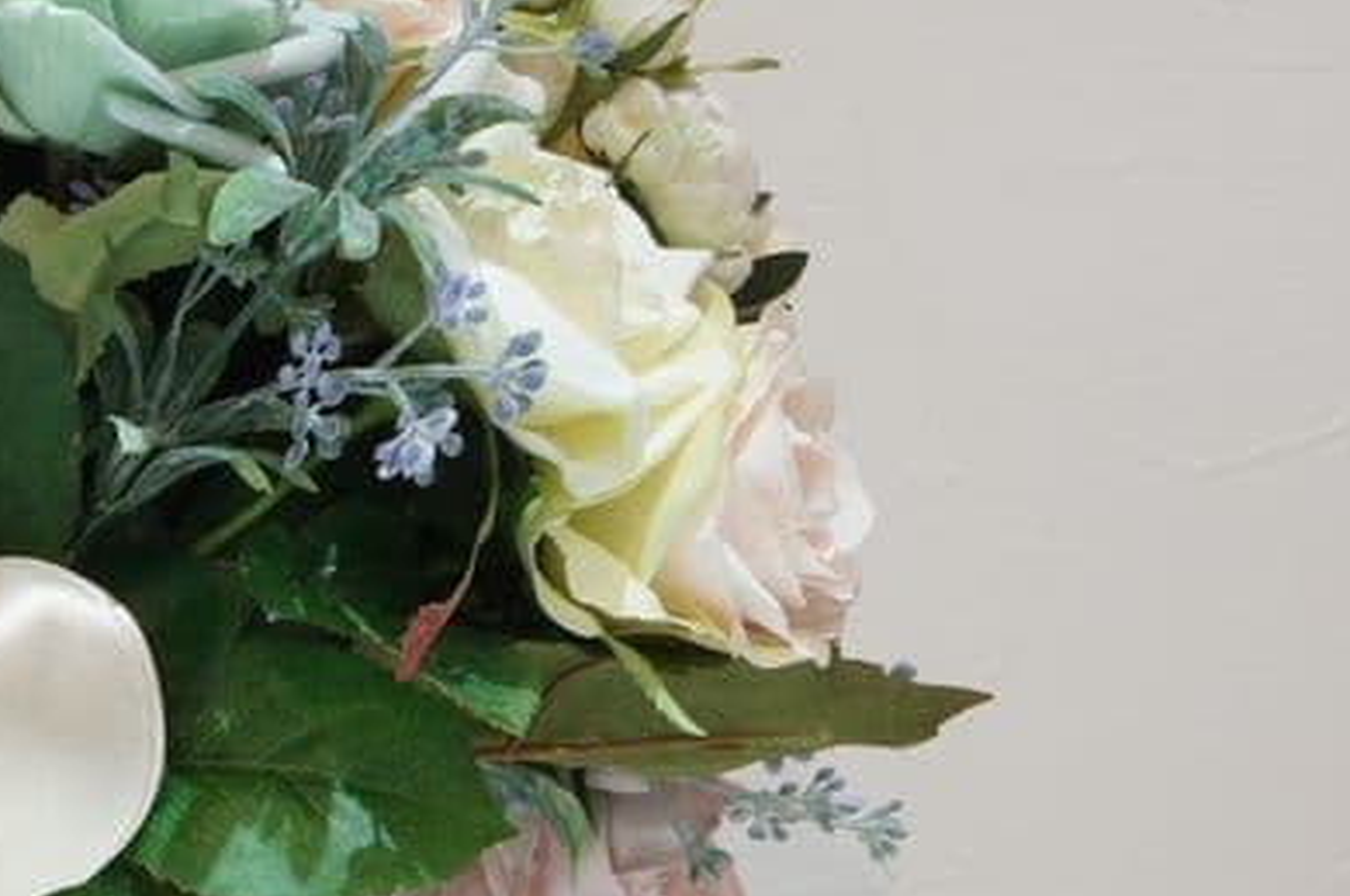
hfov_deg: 11.7
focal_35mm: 173
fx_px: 6490
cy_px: 616
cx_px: -10
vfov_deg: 7.9
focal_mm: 45
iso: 200
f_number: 9
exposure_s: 1/3
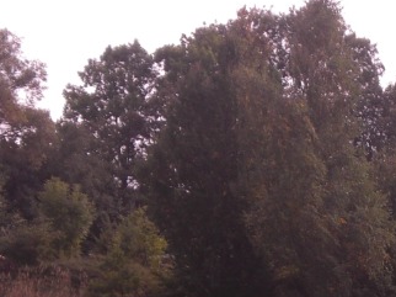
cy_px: 386
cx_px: 528
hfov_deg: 9.3
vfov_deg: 7.0
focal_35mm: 209
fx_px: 2389
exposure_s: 1/400
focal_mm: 10.4
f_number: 4
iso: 64
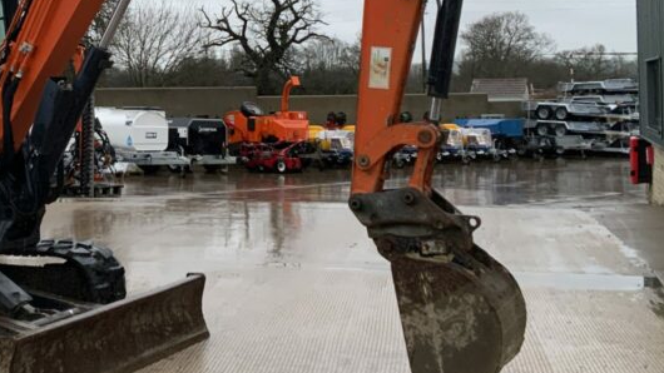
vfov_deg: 19.4
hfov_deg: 33.7
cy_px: 51
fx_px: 1074
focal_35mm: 61
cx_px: 174
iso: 64
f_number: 1.8
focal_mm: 3
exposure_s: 1/60
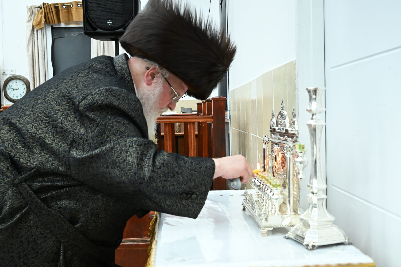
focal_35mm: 38
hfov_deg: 50.7
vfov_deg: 35.1
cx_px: 199
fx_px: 423
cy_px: 132
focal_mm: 37
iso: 3200
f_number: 5.6
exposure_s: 1/250
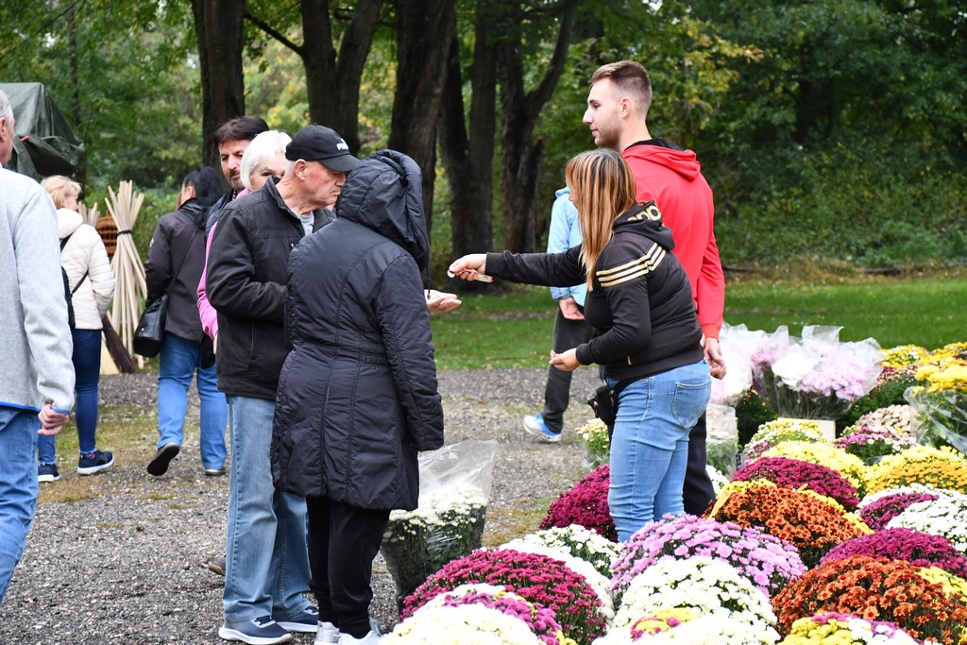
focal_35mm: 112
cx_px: 484
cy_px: 322
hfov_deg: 18.3
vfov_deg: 12.2
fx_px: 3009
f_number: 5
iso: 1600
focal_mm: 75
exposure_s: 1/250
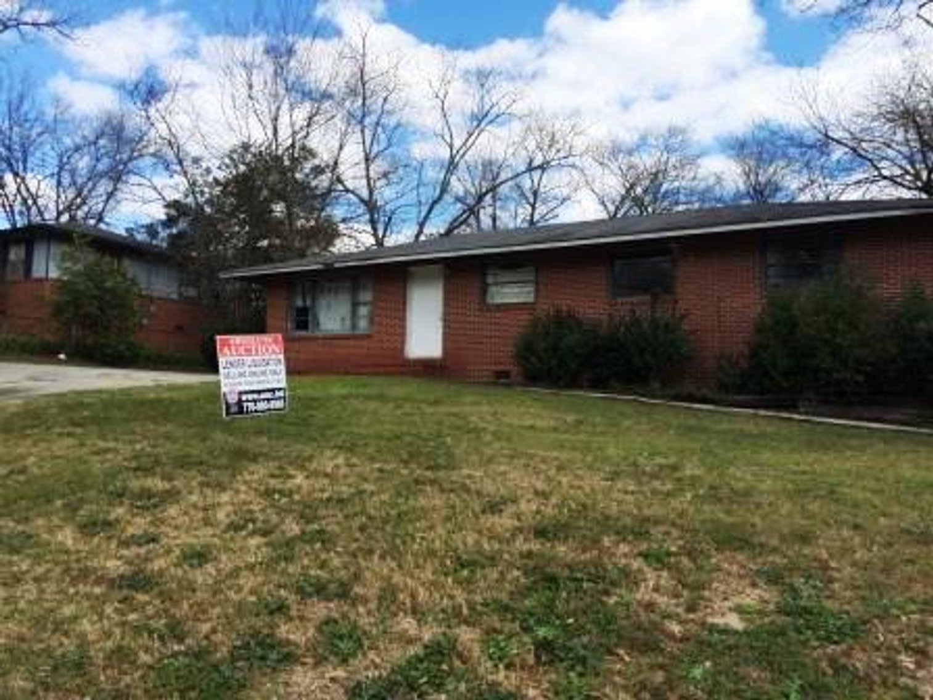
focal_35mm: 29
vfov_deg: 48.2
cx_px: 466
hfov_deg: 61.7
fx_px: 782
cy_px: 350
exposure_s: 1/1709
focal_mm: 4.15
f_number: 2.2
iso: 32
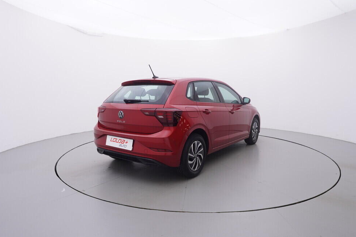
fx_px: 233
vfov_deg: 54.0
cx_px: 176
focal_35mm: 24
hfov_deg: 74.9
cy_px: 119
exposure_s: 1/80
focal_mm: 15
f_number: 5
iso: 200
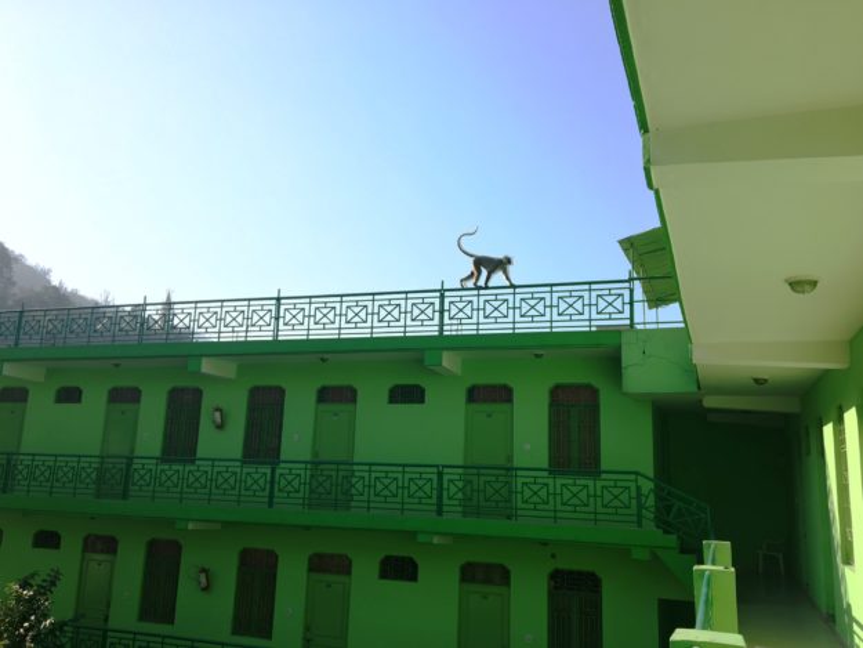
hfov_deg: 61.7
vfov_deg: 48.2
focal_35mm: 29
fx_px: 723
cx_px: 432
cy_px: 324
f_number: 2.2
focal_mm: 4.15
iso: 25
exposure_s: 1/381
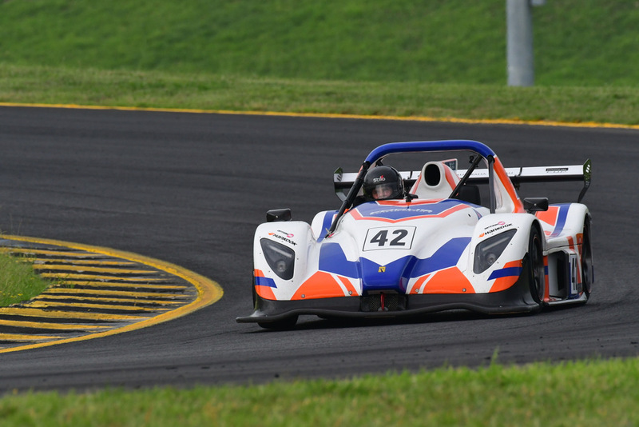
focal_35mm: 750
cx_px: 320
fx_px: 13317
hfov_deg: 2.7
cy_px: 214
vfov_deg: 1.8
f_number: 10
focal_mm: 500
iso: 800
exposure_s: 1/640
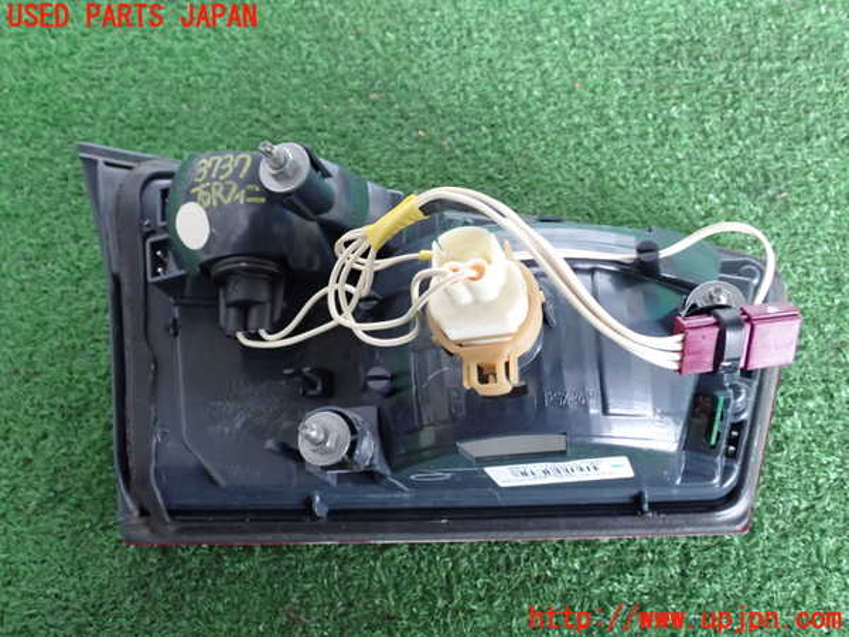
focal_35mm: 38
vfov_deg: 37.7
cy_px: 318
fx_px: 932
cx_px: 424
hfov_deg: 49.0
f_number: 3.5
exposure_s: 1/20
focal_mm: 6.83
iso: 800
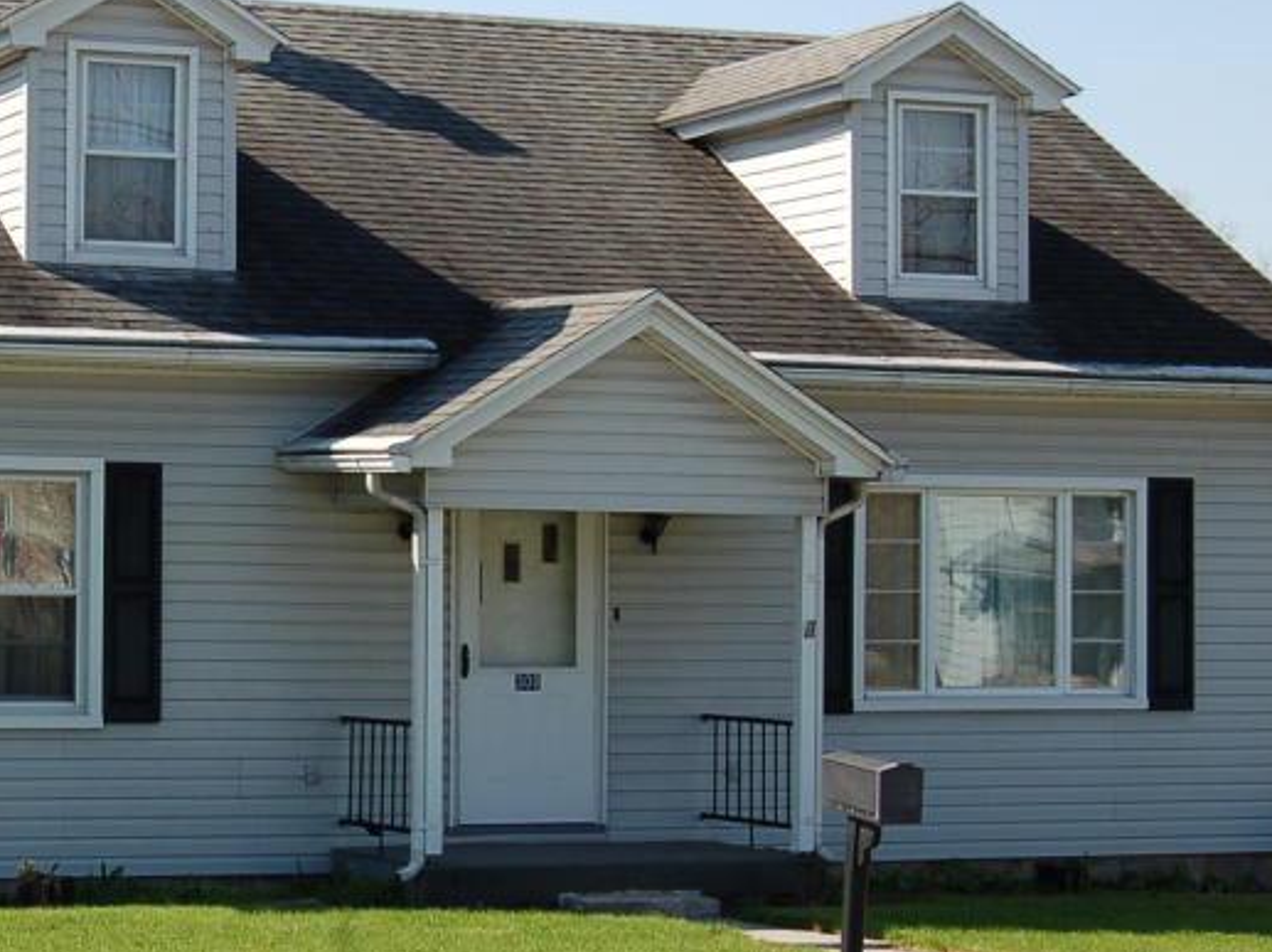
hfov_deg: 19.4
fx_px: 3675
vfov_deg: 14.8
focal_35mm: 100
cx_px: 199
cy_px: 418
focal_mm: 31
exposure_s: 1/320
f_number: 9
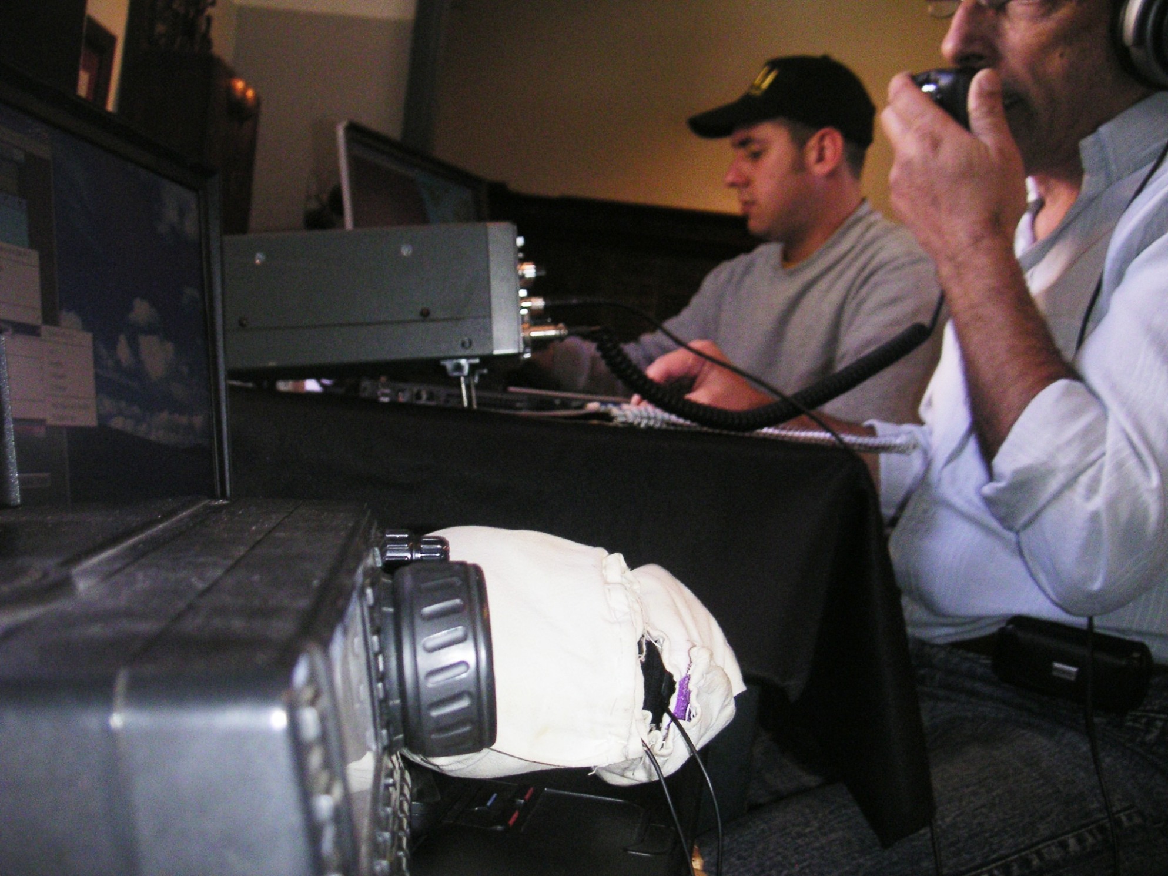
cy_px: 438
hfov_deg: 49.0
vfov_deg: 37.7
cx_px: 584
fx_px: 1282
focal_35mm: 38
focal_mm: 6
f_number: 2.8
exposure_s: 1/45
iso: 160
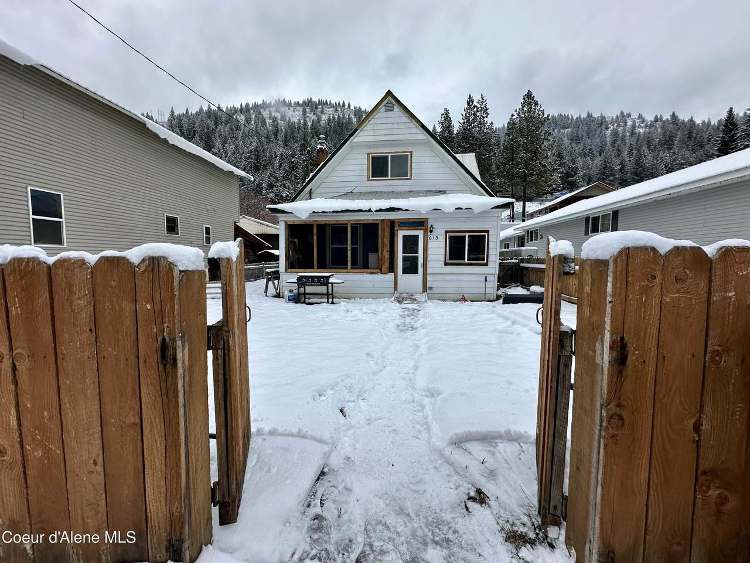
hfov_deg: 102.1
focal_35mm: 14
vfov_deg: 85.7
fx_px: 303
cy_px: 282
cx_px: 375
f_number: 2.2
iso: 40
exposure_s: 1/515
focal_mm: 2.22
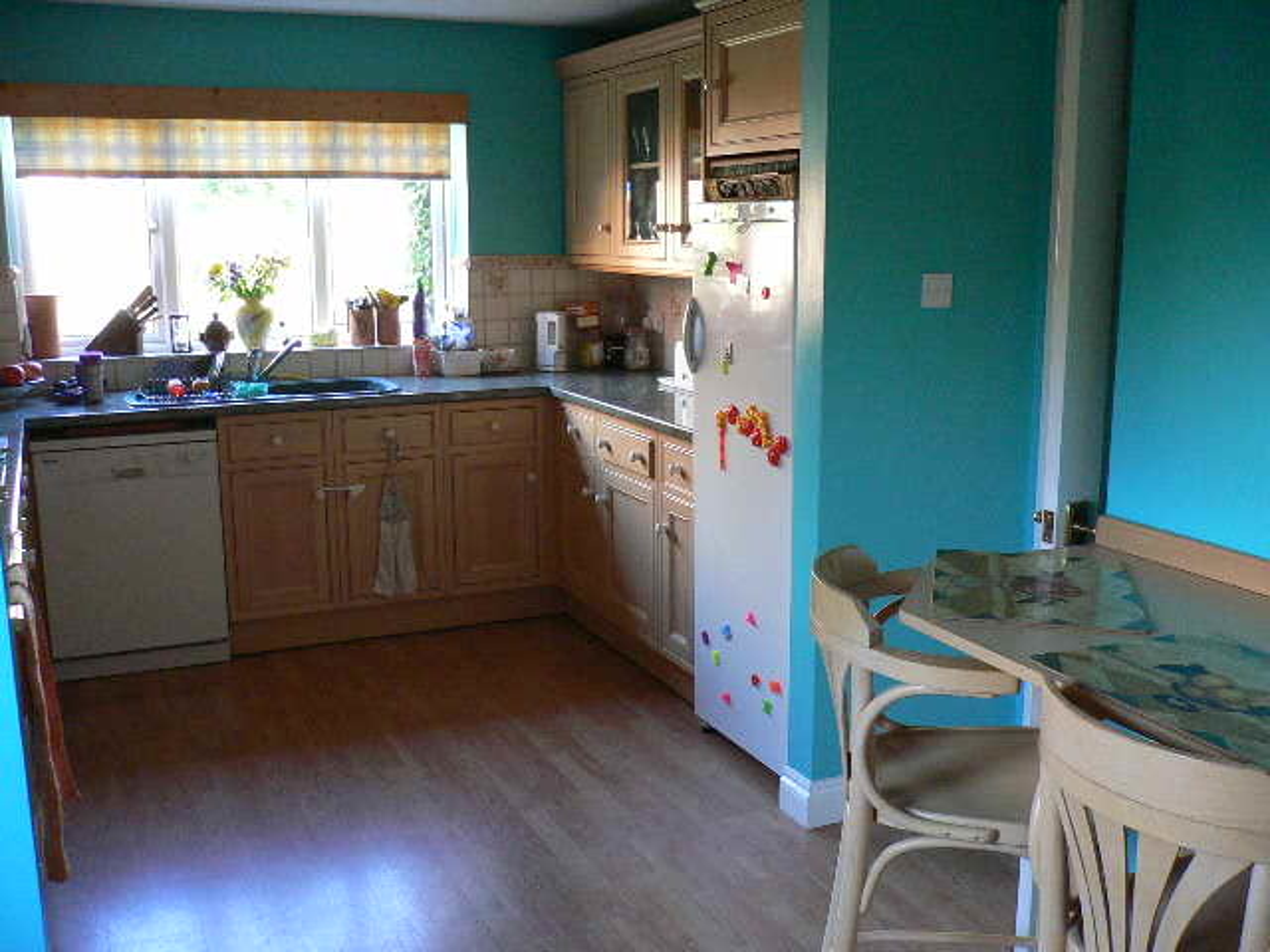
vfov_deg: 40.7
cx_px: 635
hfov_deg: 52.6
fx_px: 1284
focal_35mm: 35
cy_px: 476
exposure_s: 1/15
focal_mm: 5.8
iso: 200
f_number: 2.8
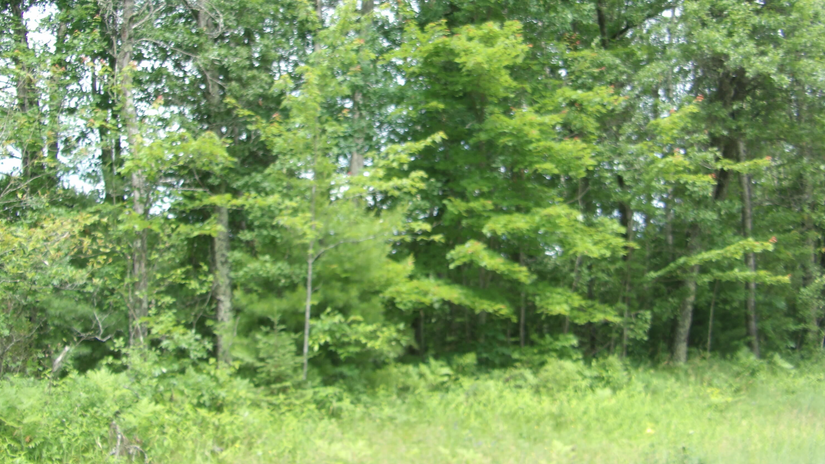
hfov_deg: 37.2
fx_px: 1225
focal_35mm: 56
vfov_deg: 21.4
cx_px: 413
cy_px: 190
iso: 100
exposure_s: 1/90
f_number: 5.3
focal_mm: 9.2
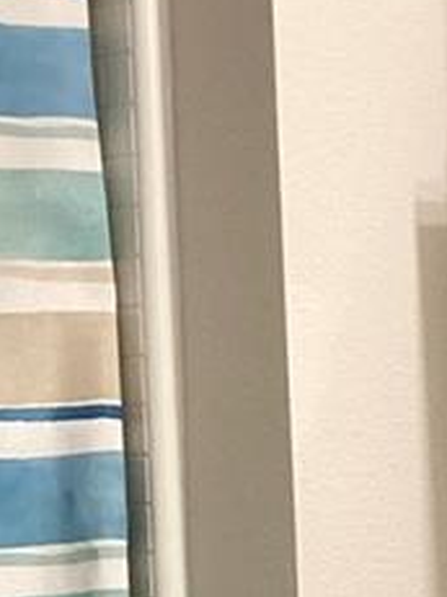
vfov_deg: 11.5
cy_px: 1018
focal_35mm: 161
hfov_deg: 8.7
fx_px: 2775
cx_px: 888
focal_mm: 3.3
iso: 200
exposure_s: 1/60
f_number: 2.4
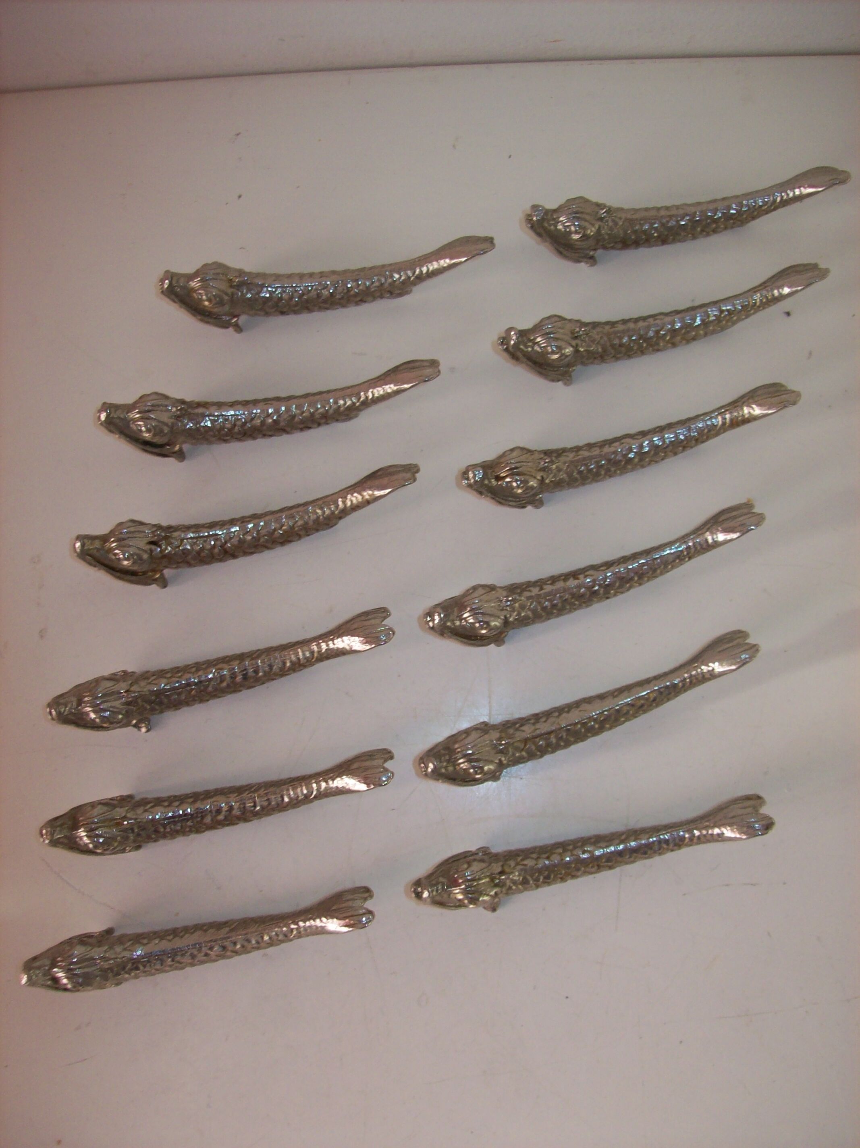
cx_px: 430
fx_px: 1193
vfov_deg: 51.4
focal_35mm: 36
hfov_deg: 39.6
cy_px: 574
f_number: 2.7
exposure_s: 1/64
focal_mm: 6
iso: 80
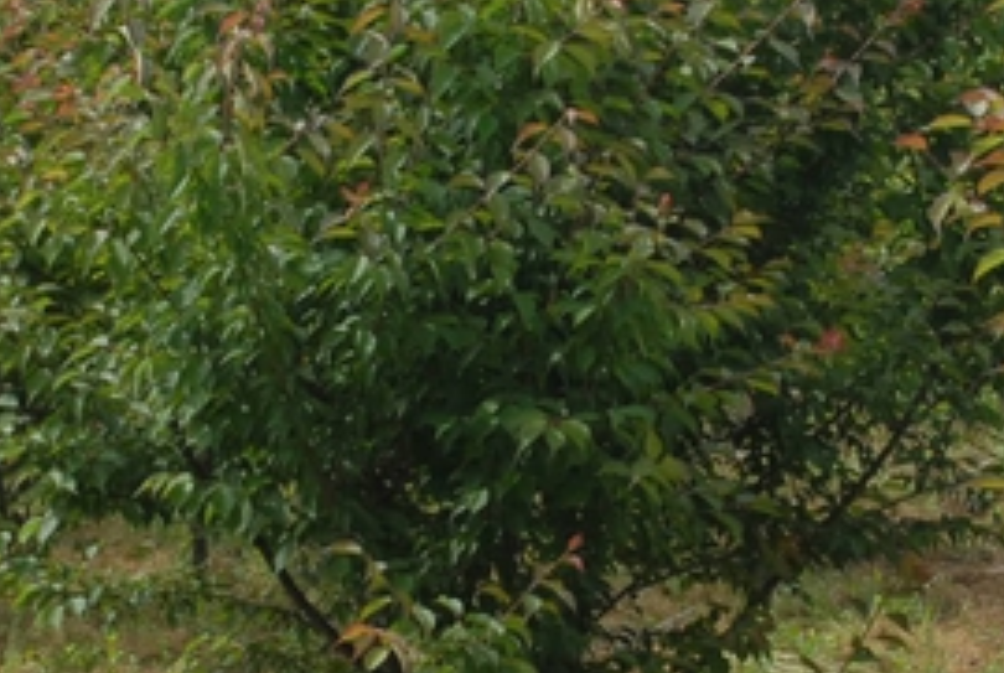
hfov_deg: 12.9
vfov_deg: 8.7
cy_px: 340
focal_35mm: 159
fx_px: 4442
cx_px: 487
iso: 400
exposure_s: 1/320
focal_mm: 28
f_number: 9
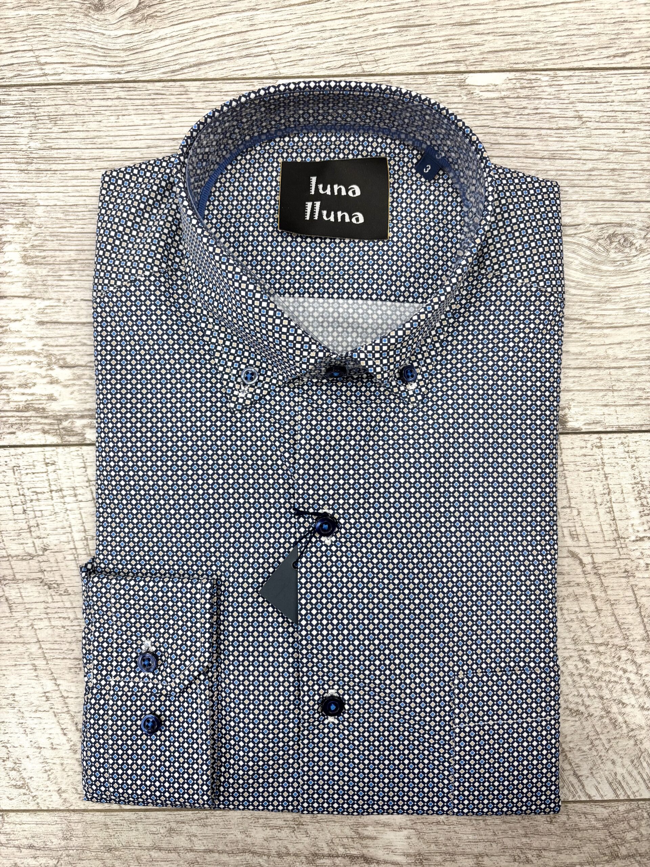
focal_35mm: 26
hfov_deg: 53.1
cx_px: 325
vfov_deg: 67.3
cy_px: 434
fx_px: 651
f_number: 1.6
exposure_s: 1/100
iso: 125
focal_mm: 5.96
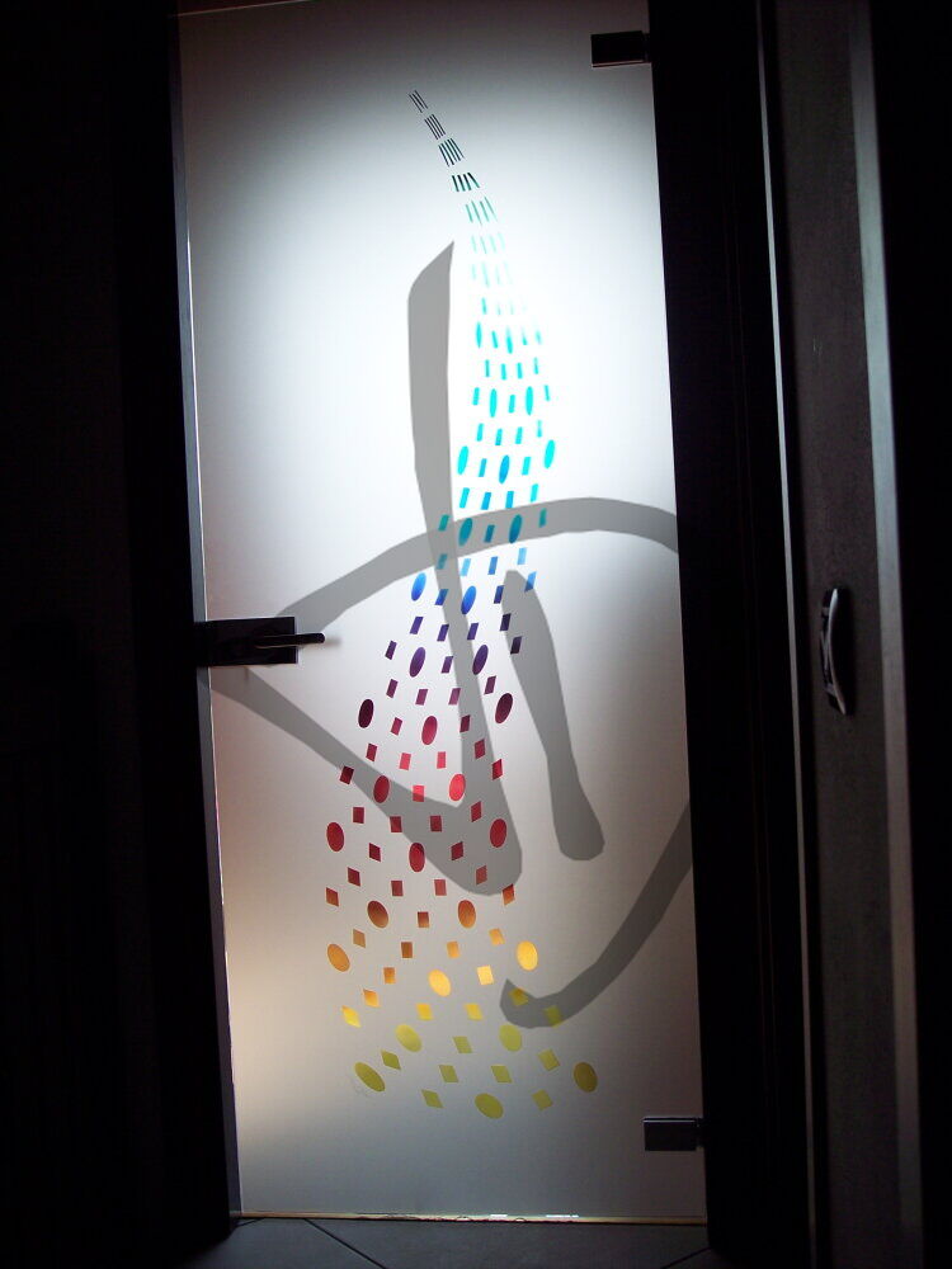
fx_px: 1430
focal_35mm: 39
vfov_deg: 47.9
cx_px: 476
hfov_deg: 36.8
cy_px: 634
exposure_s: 1/250
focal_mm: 8
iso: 100
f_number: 3.4
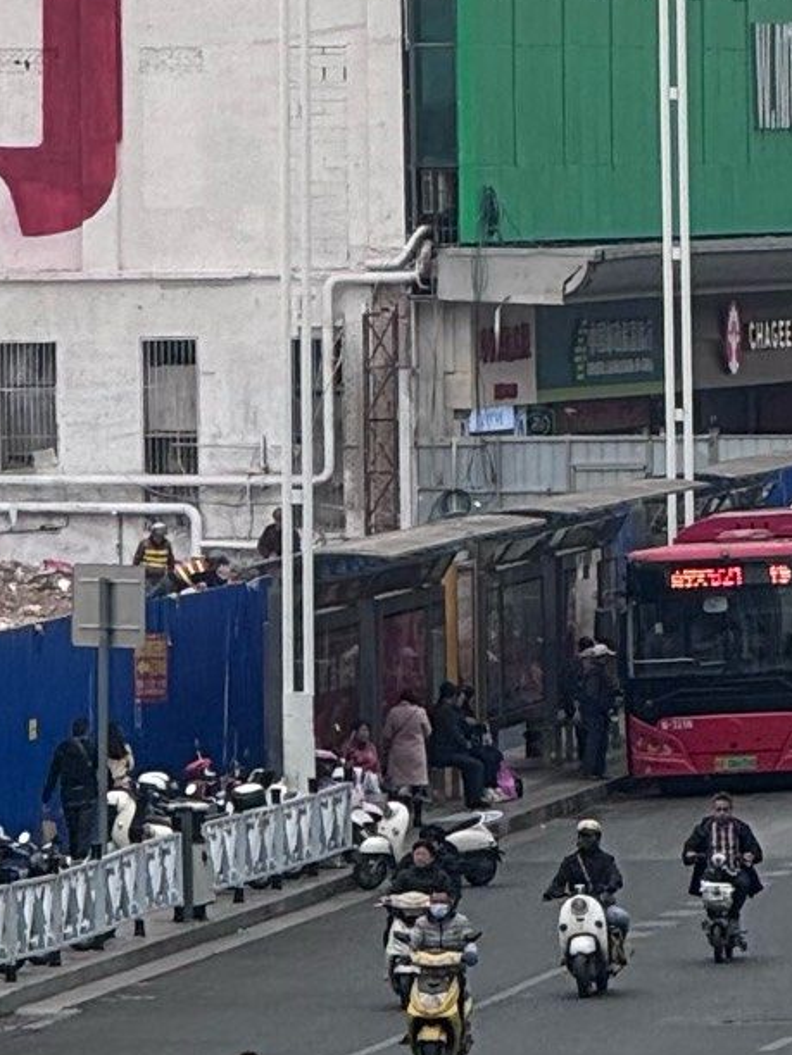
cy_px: -445
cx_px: 110
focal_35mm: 535
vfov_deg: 3.7
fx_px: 16321
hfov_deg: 2.8
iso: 50
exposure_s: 1/707
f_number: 2.8
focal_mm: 15.66
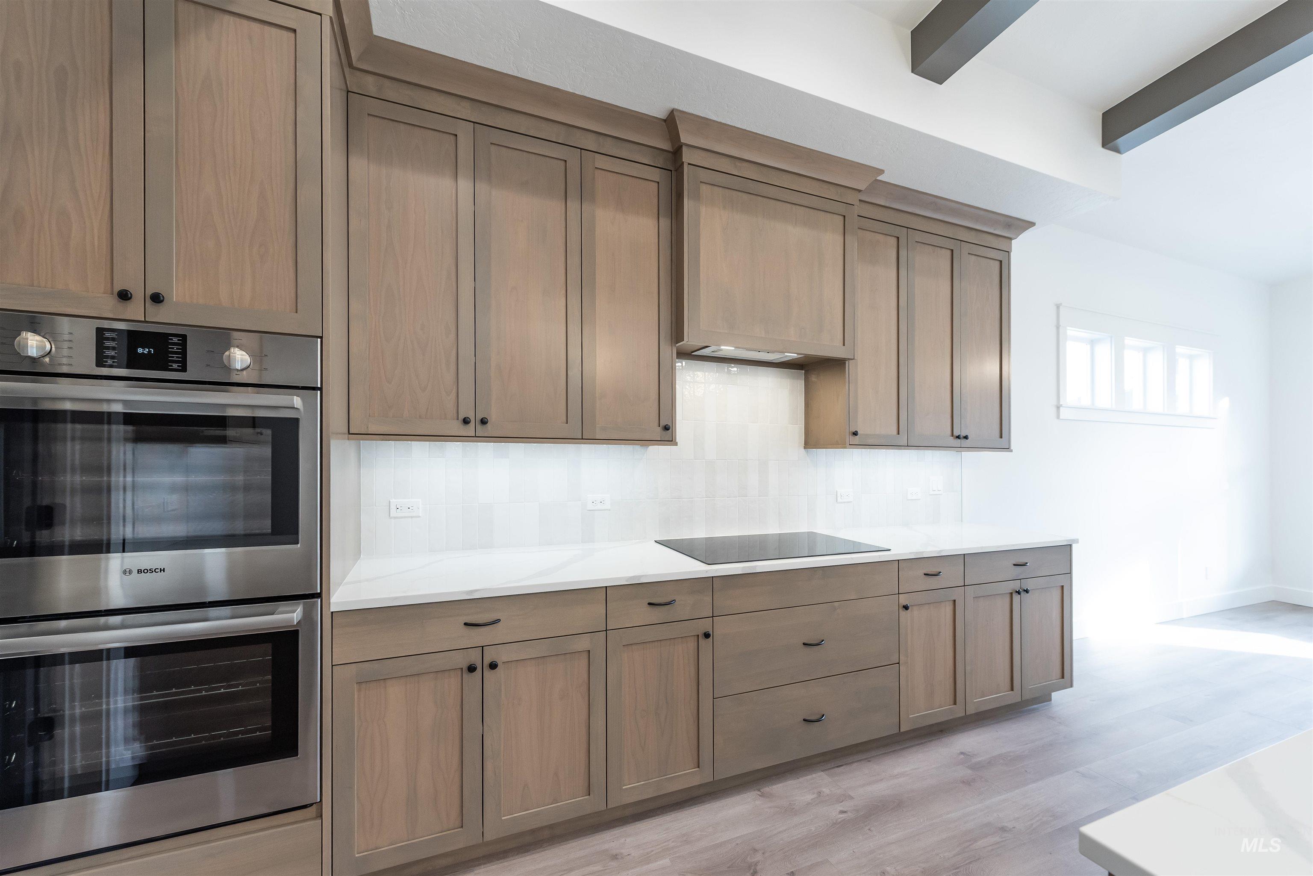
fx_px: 511
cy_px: 438
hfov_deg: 104.2
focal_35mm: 14
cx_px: 656
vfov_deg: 81.2
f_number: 5
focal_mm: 14
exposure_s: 1/60
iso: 800
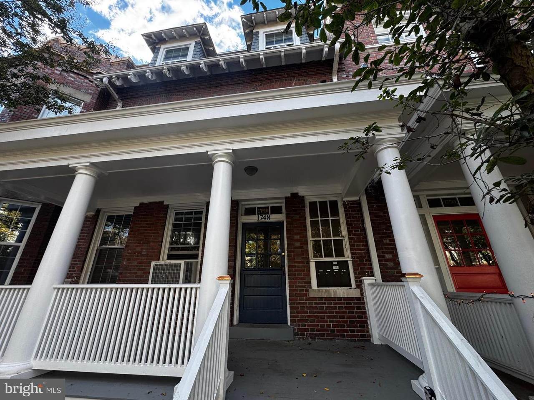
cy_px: 200
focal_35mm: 14
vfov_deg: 85.7
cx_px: 267
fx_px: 216
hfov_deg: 102.1
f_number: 2.2
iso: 40
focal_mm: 2.22
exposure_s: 1/157
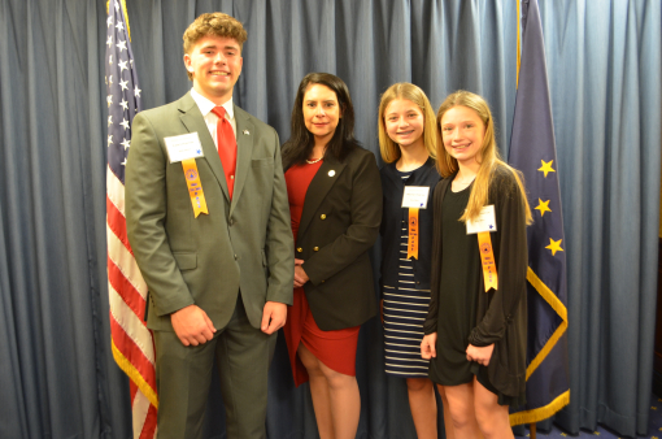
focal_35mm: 33
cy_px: 220
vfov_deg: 39.8
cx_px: 331
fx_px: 606
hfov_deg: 57.3
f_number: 4
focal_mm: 22
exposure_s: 1/15
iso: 800
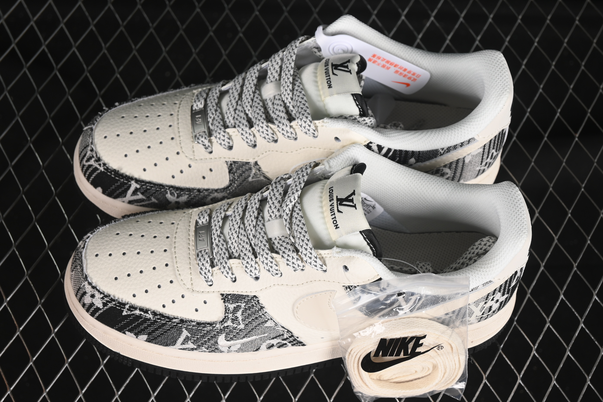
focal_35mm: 75
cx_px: 302
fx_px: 1256
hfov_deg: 27.0
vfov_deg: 18.2
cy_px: 201
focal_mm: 50
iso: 160
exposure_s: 1/80
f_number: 7.1
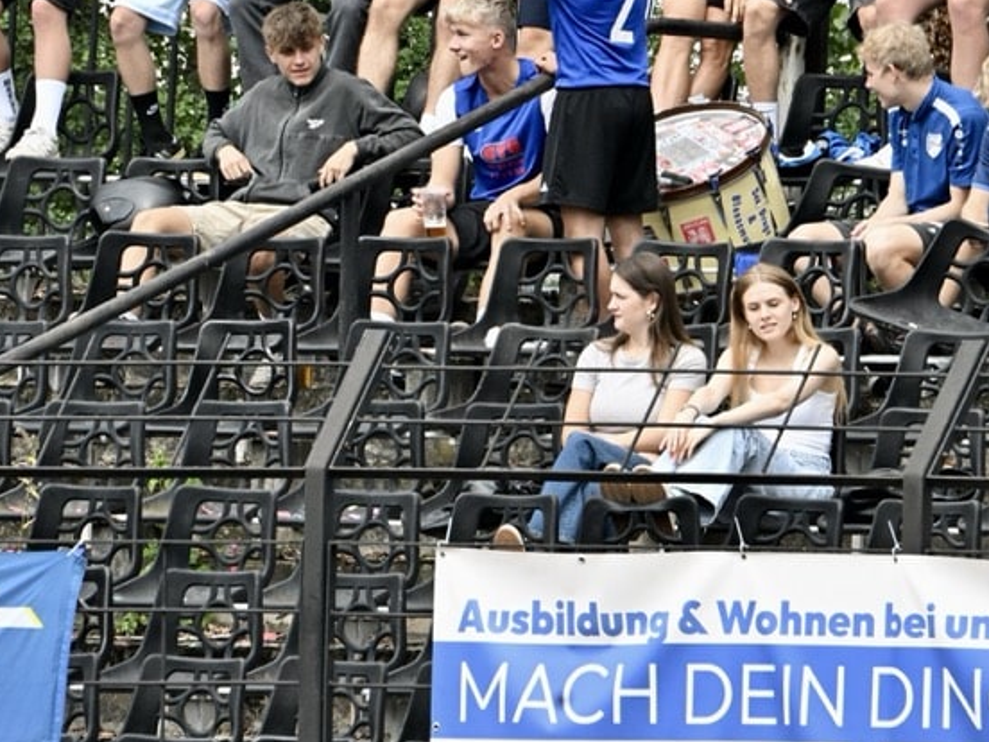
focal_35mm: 891
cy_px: 141
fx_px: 25456
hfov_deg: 2.2
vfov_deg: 1.7
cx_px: 561
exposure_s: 1/1600
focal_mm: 400
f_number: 9
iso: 2500
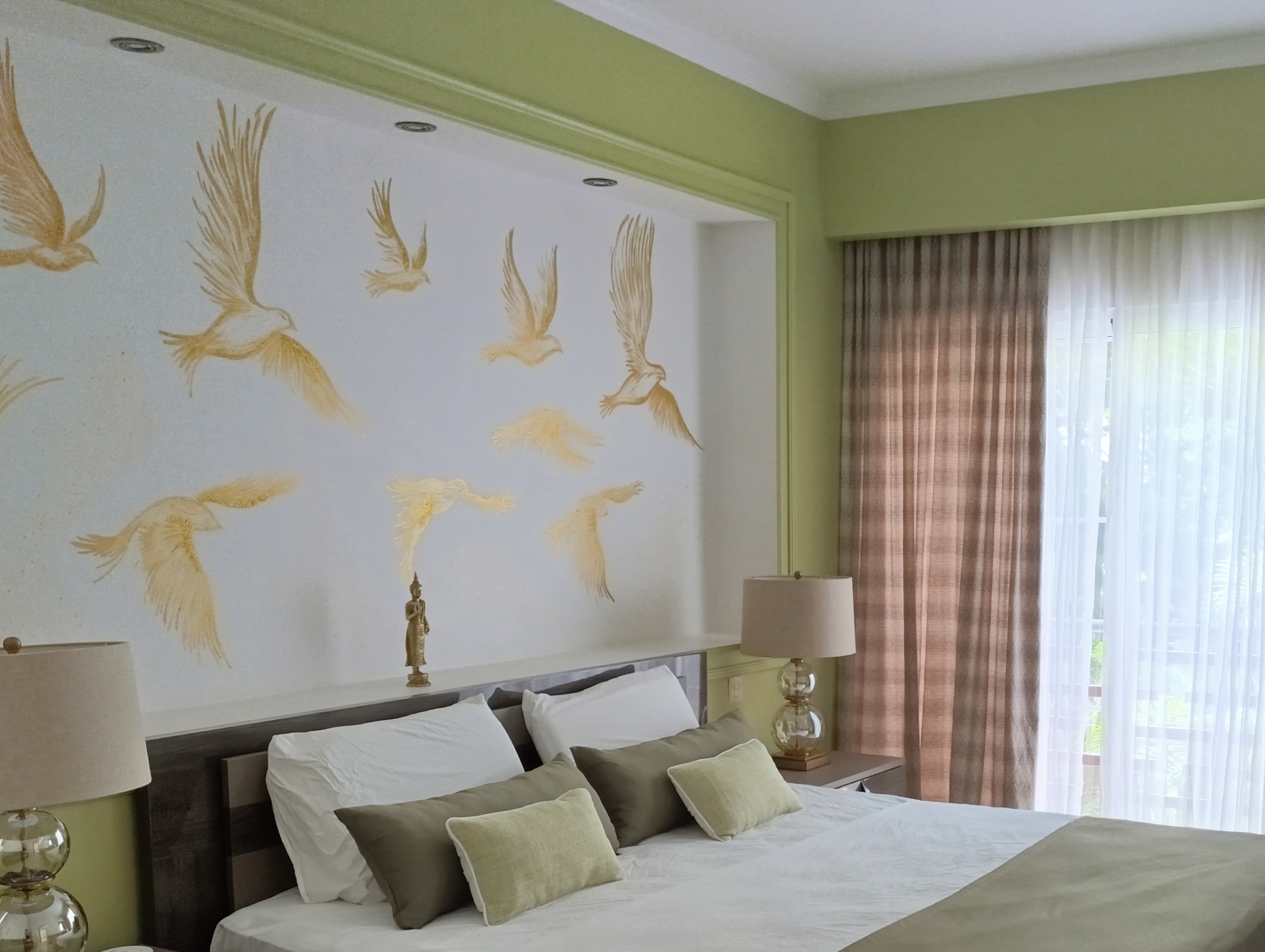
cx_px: 876
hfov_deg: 46.8
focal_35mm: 39
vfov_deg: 36.2
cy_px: 687
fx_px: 1427
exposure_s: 1/100
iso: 1250
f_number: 1.6
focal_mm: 6.14
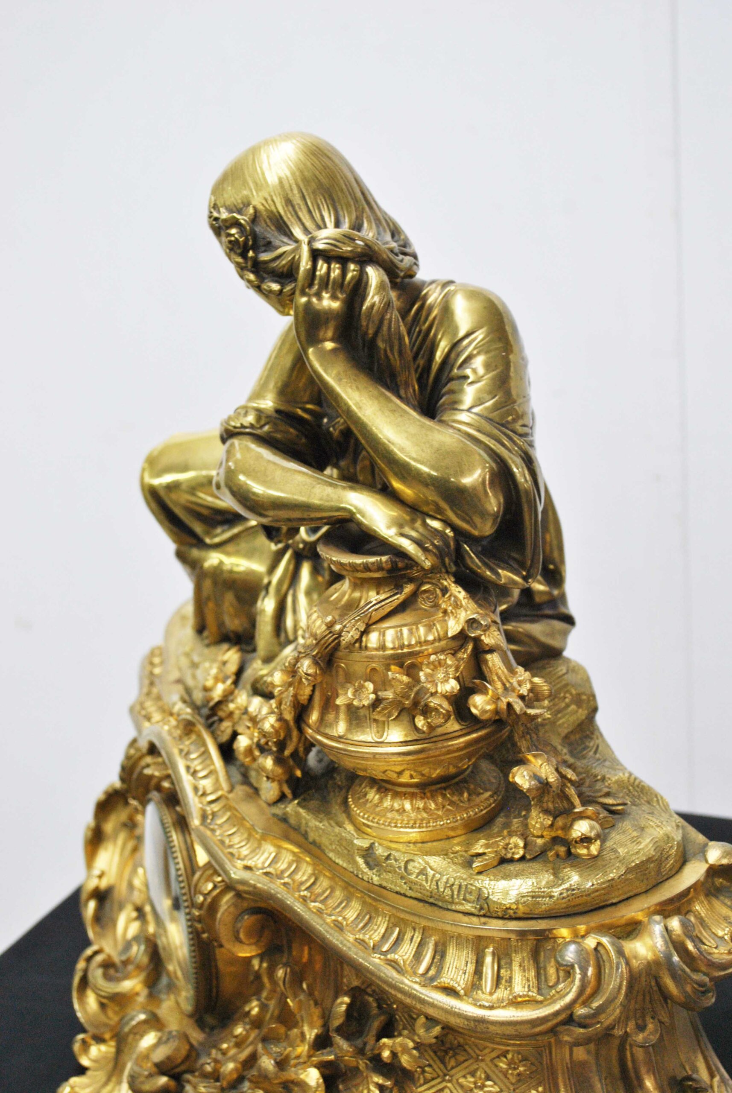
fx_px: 1733
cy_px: 546
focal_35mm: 57
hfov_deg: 23.8
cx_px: 366
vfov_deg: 35.0
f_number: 5
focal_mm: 38
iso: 400
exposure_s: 1/30
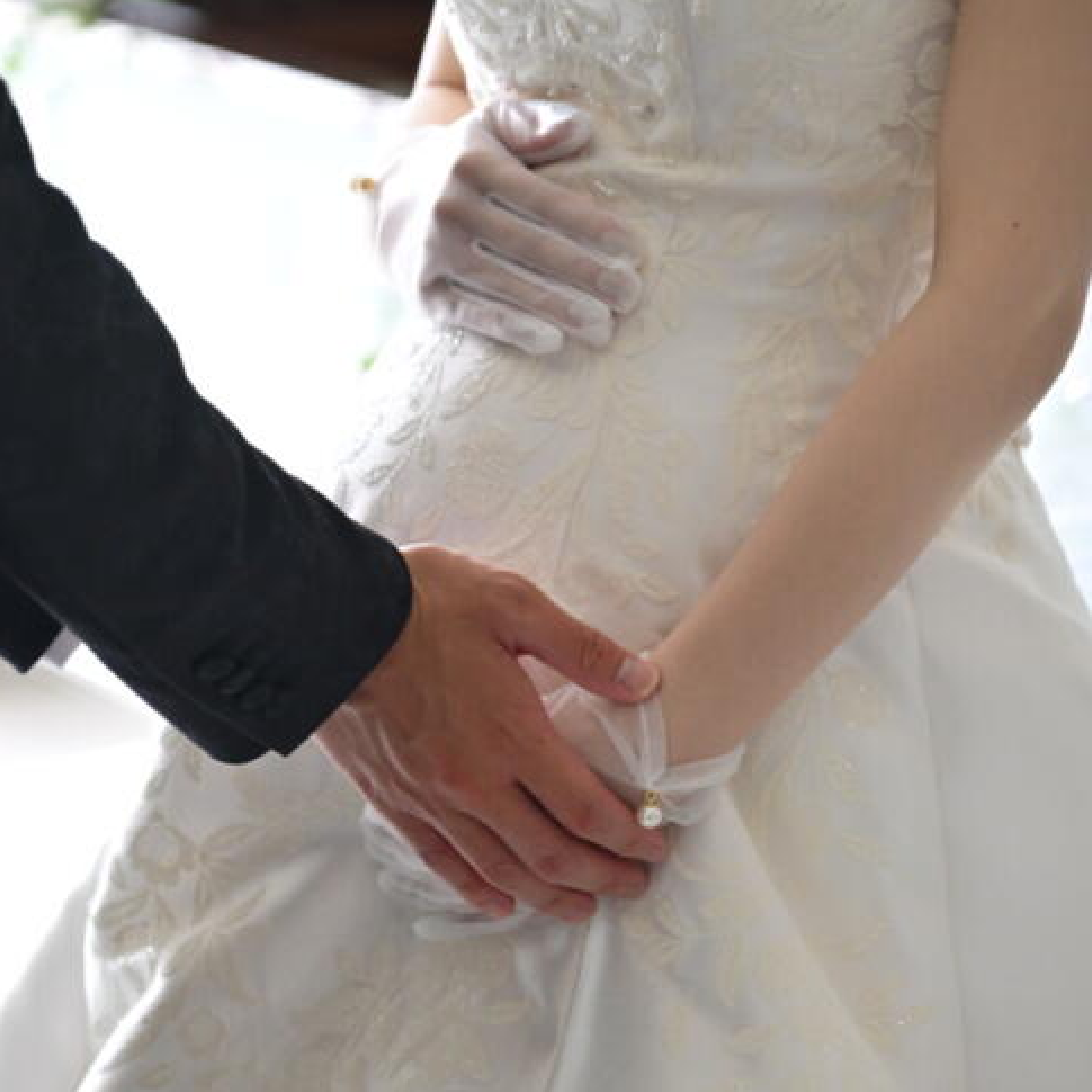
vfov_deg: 13.0
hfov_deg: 13.0
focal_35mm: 134
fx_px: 4783
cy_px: 543
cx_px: 498
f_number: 4
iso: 2000
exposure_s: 1/160
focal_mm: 102
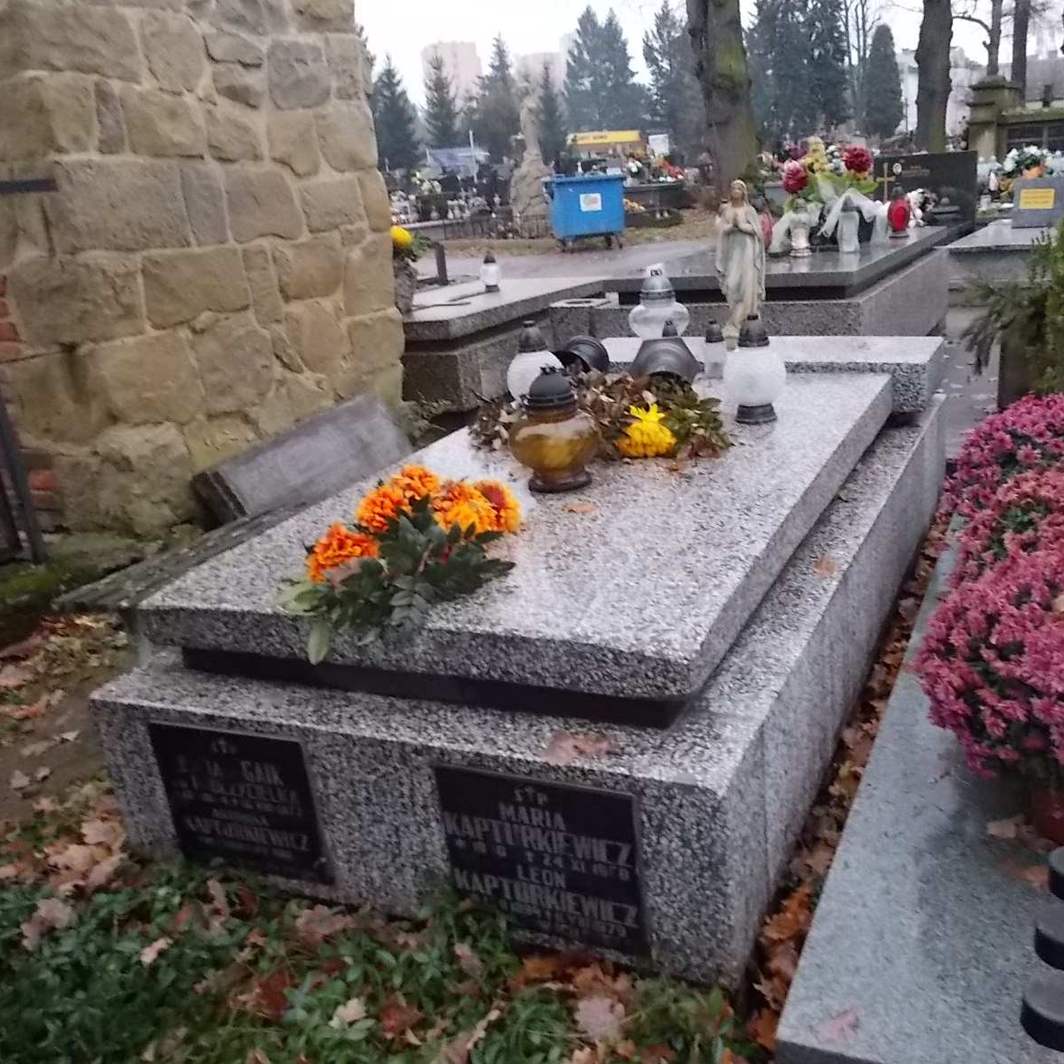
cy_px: 530
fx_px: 1078
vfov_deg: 52.5
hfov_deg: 52.2
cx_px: 634
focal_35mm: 31
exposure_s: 1/80
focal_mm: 4.6
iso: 400
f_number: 8
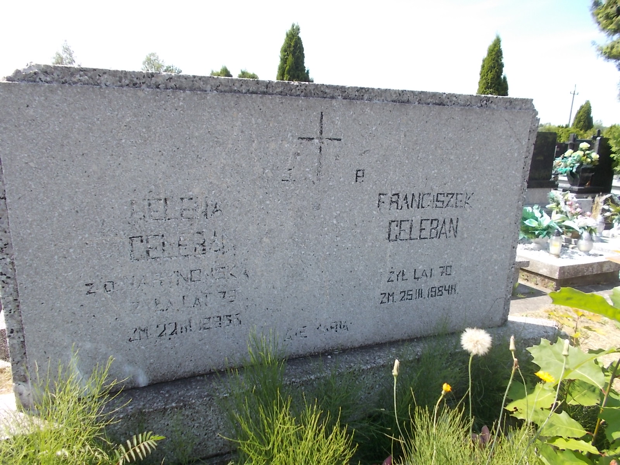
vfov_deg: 53.1
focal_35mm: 26
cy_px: 232
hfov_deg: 67.3
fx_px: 466
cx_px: 310
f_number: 3.2
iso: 80
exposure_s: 1/400
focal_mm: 4.6
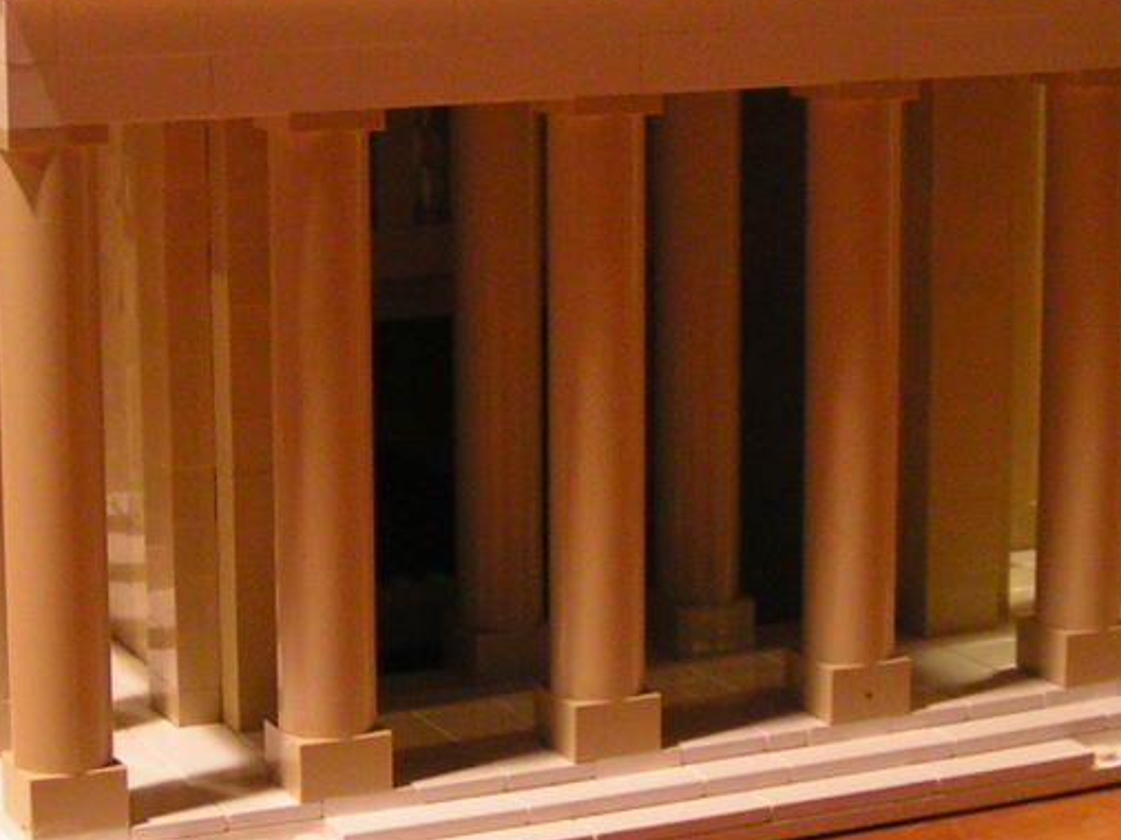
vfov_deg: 15.3
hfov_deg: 20.4
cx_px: 391
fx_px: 3108
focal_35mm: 96
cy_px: 217
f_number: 2.8
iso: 200
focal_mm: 5.8
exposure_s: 1/13
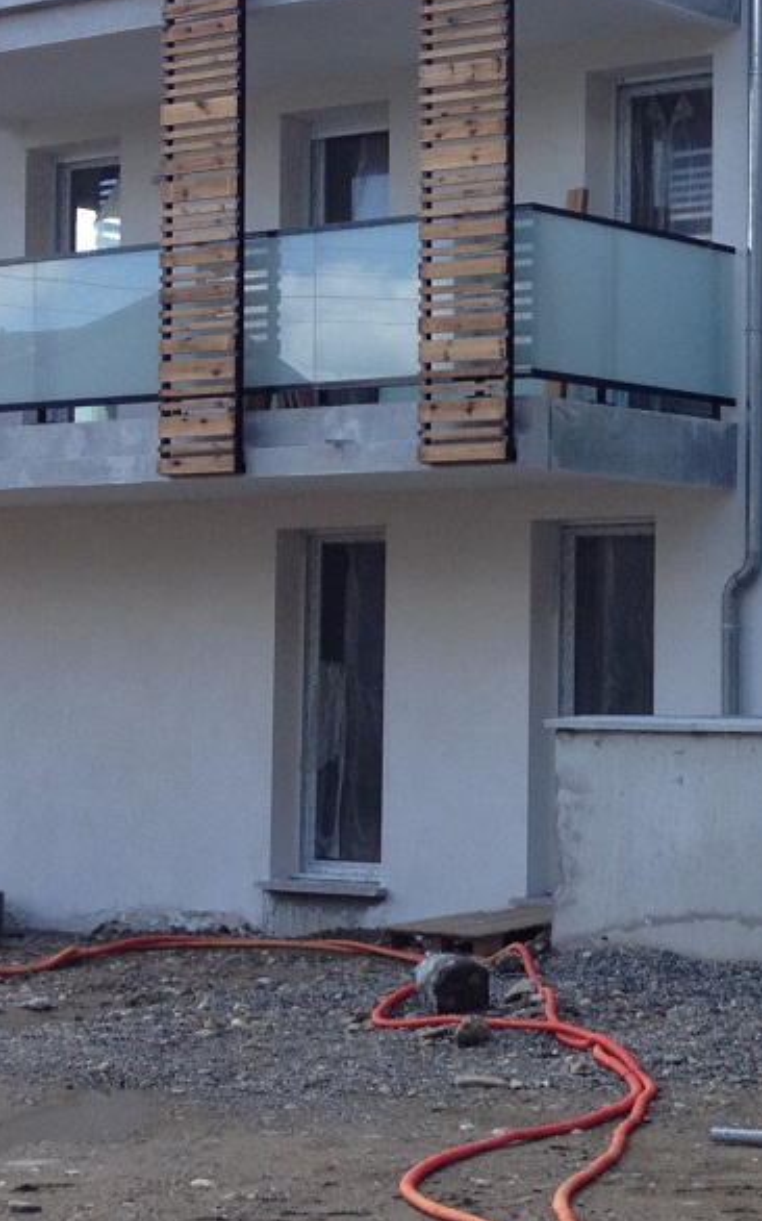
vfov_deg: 22.3
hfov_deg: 13.5
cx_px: 988
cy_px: 521
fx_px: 3092
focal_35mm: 93
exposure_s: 1/421
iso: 50
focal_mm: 4.28
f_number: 2.4
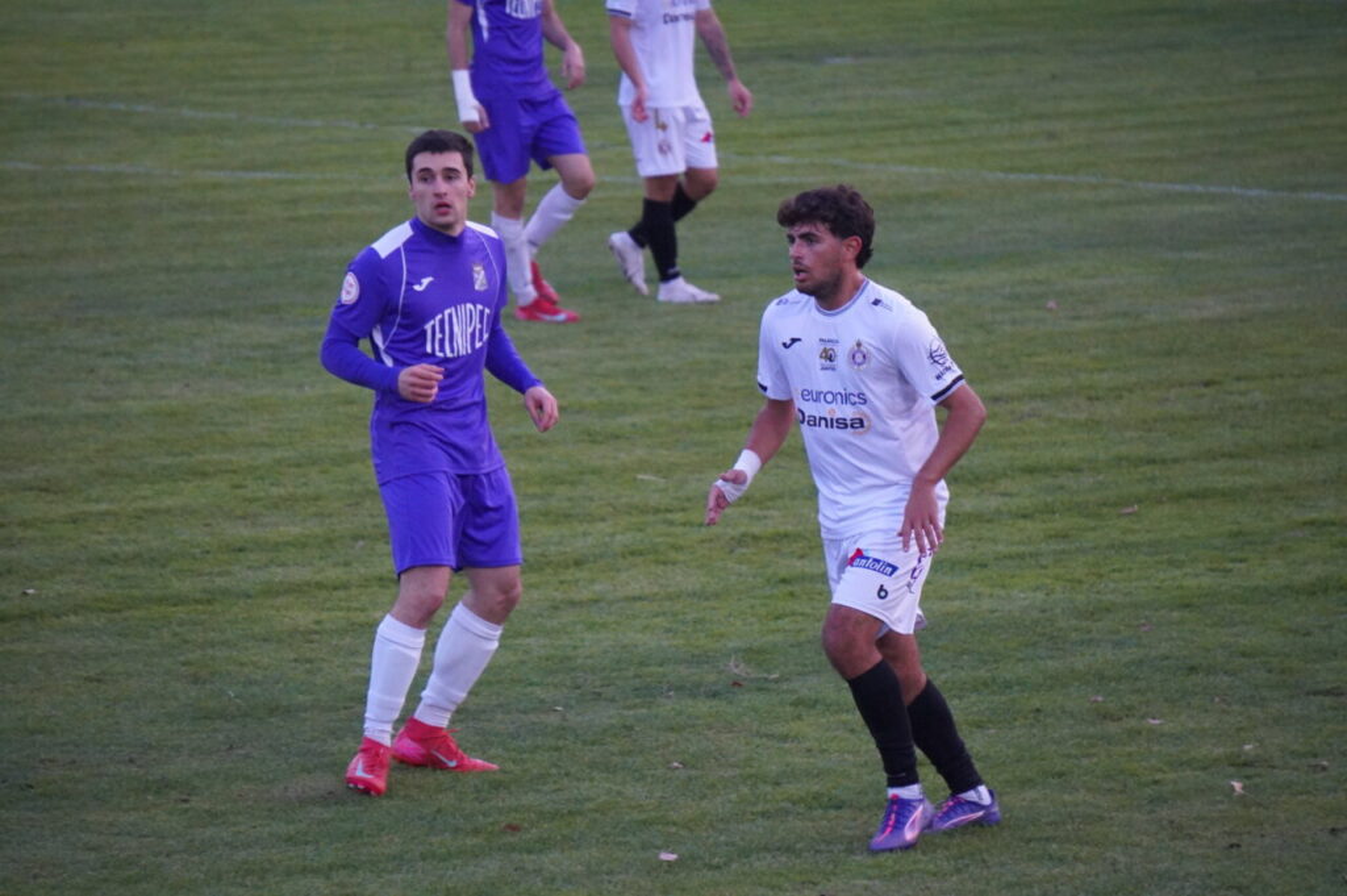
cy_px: 448
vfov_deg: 5.1
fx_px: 9982
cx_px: 674
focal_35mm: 267
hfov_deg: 7.7
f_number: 6.3
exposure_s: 1/320
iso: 4000
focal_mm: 178
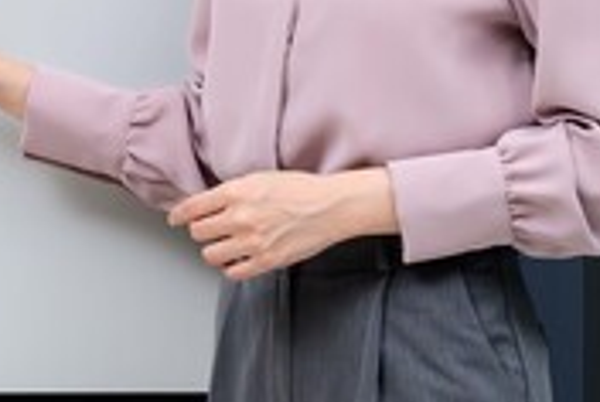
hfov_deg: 5.2
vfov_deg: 3.5
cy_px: -198
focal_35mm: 391
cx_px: -68
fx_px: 6528
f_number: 9.5
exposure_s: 1/125
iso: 1600
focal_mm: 115
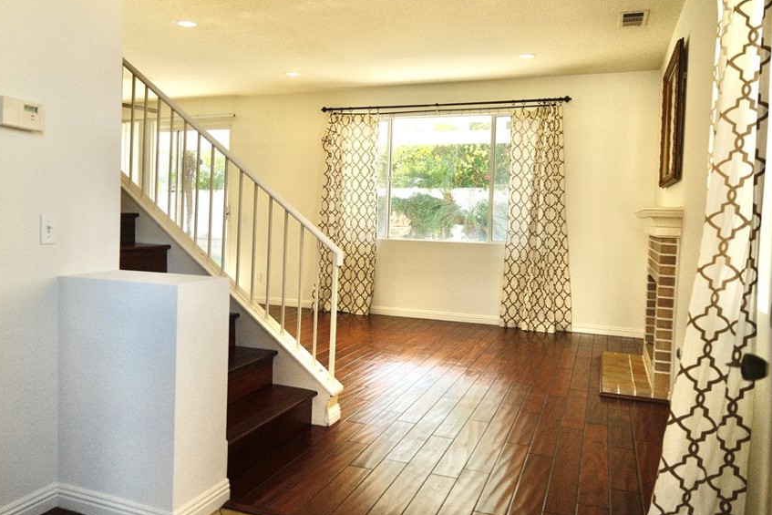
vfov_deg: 45.0
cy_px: 247
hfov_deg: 63.2
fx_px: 622
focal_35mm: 29
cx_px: 315
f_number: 2.8
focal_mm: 16
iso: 320
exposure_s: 1/400
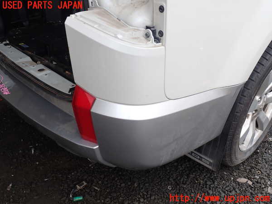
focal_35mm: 30
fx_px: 236
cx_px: 136
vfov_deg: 46.8
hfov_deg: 60.0
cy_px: 102
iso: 100
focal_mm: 5.4
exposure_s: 1/250
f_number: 3.2
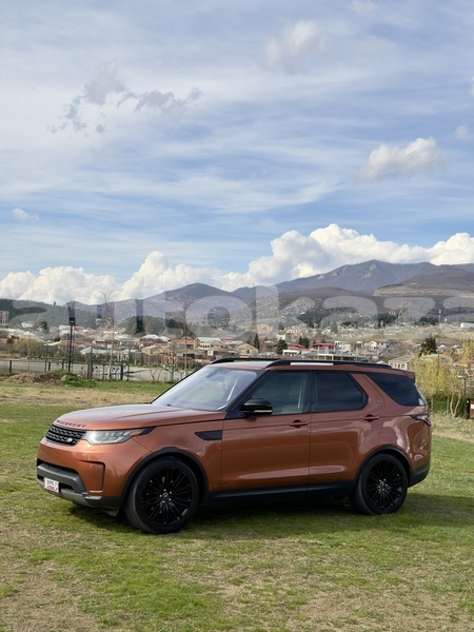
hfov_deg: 30.3
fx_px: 876
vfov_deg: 39.7
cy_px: 316
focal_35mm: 48
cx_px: 237
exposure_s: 1/7143
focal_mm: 6.76
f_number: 1.78
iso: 64
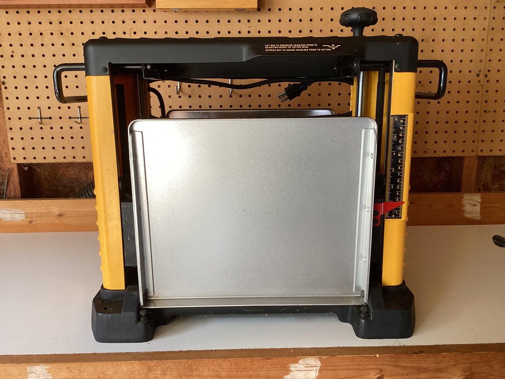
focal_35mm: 31
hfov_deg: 58.3
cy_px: 190
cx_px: 252
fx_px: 452
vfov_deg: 45.4
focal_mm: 3.3
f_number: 2.4
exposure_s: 1/60
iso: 80
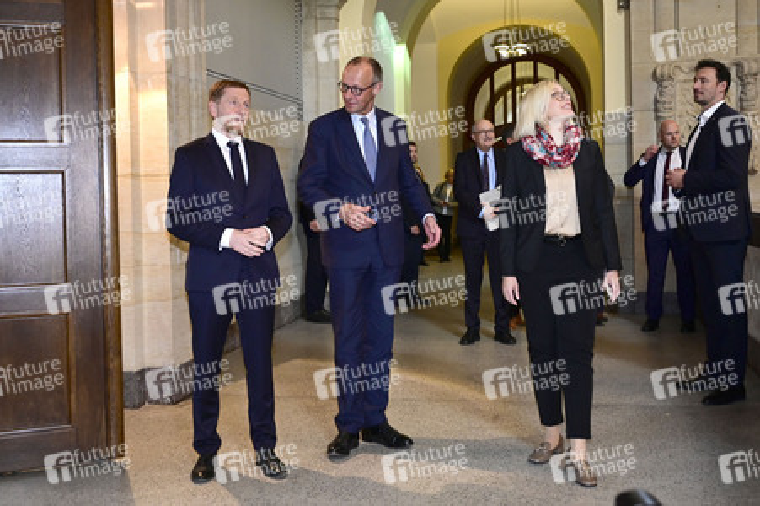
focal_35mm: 32
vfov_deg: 40.5
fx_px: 686
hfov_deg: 58.0
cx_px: 380
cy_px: 253
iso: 2500
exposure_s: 1/200
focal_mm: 32.5
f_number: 3.2
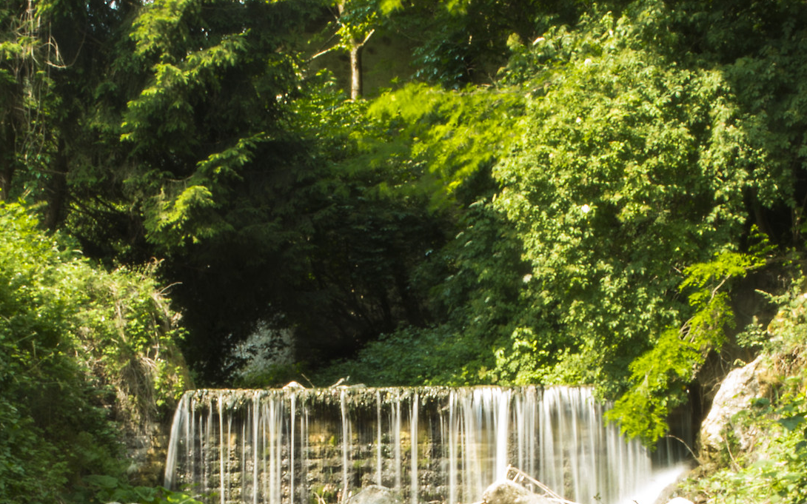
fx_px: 2221
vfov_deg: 12.7
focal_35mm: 101
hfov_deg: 20.6
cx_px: 353
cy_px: 554
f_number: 29
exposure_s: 2
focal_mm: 30
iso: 100
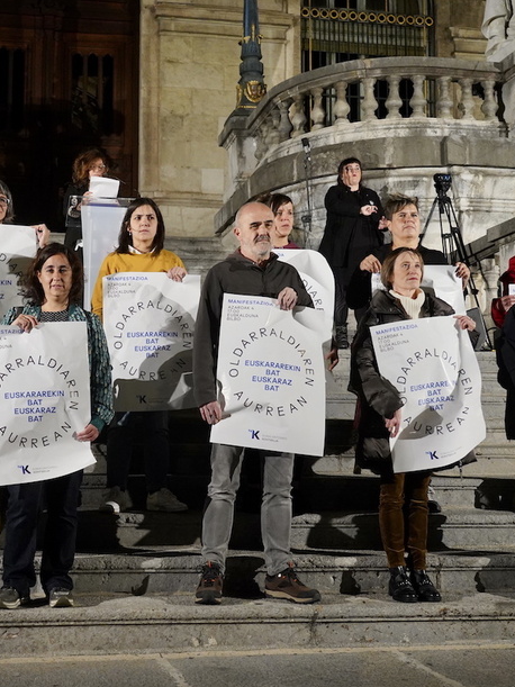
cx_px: 157
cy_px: 347
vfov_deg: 36.2
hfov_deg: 27.3
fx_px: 1052
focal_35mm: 53
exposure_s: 1/500
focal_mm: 36
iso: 4000
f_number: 4
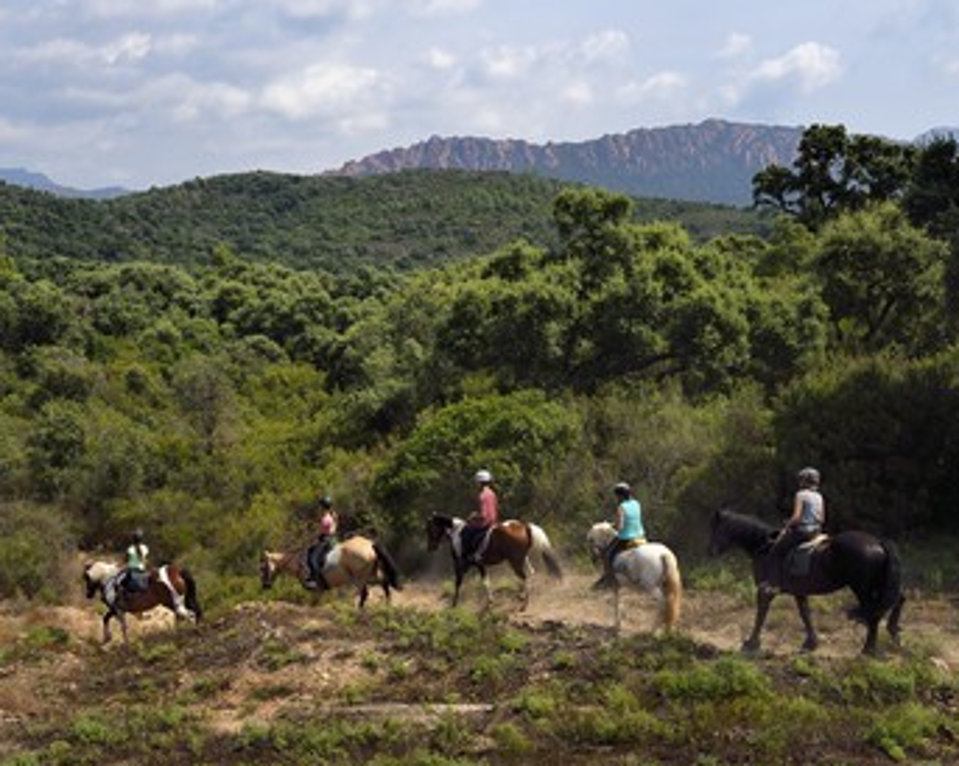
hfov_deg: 40.3
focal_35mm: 46
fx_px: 1305
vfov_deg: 32.7
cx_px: 425
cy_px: 389
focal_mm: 40
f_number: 11
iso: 400
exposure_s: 1/500
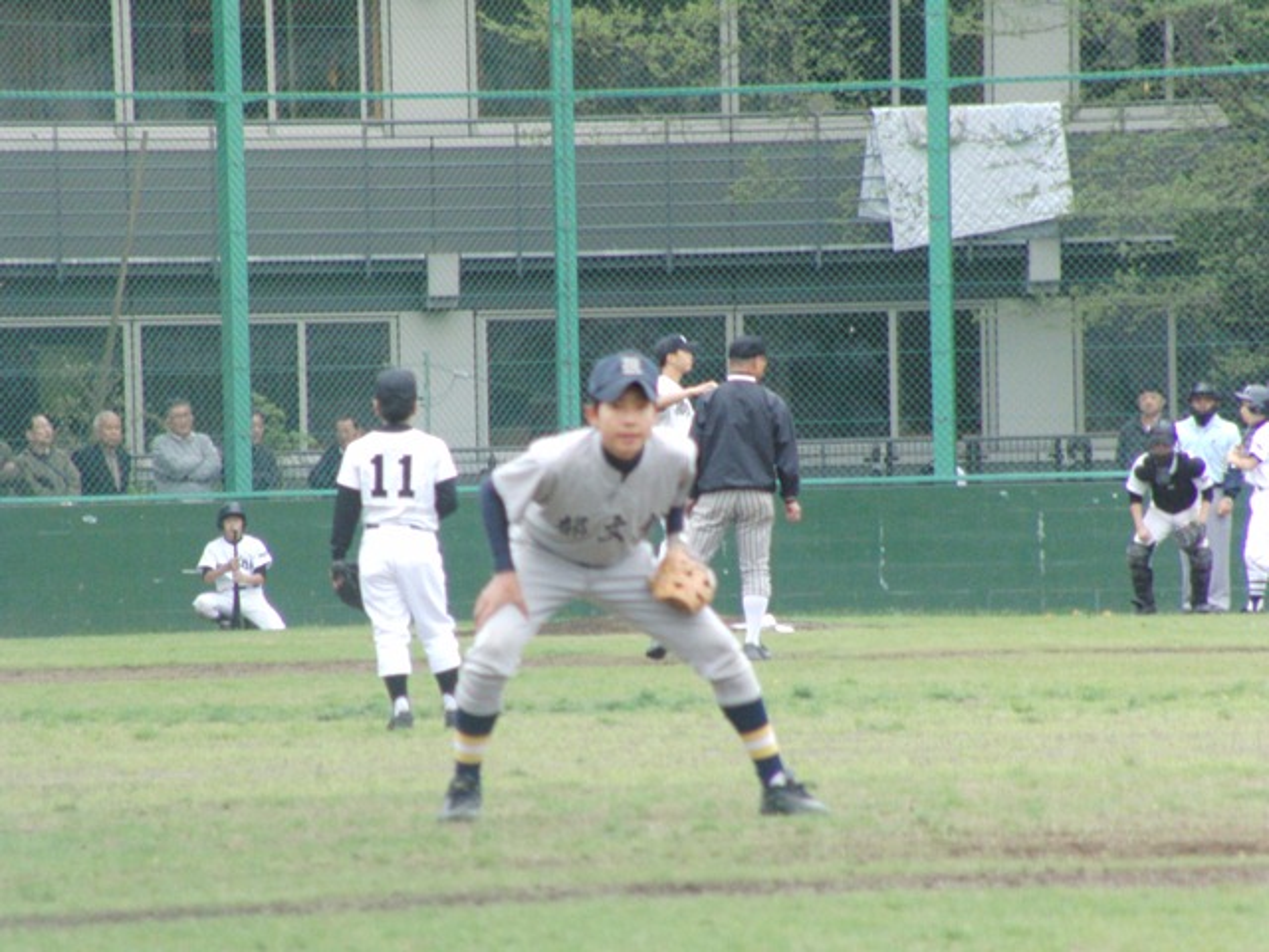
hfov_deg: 3.8
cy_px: 476
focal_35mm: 520
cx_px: 634
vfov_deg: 2.9
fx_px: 19063
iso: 400
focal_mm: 92
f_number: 4.5
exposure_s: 1/320
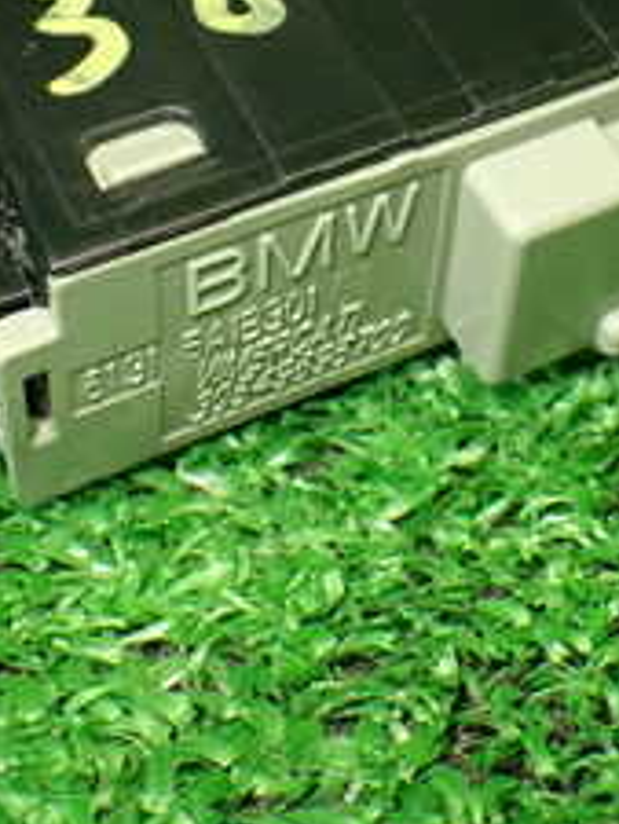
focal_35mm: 80
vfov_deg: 23.8
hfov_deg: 18.4
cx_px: 388
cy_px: 84
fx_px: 1906
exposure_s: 1/125
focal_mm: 5.4
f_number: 2.3
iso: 500
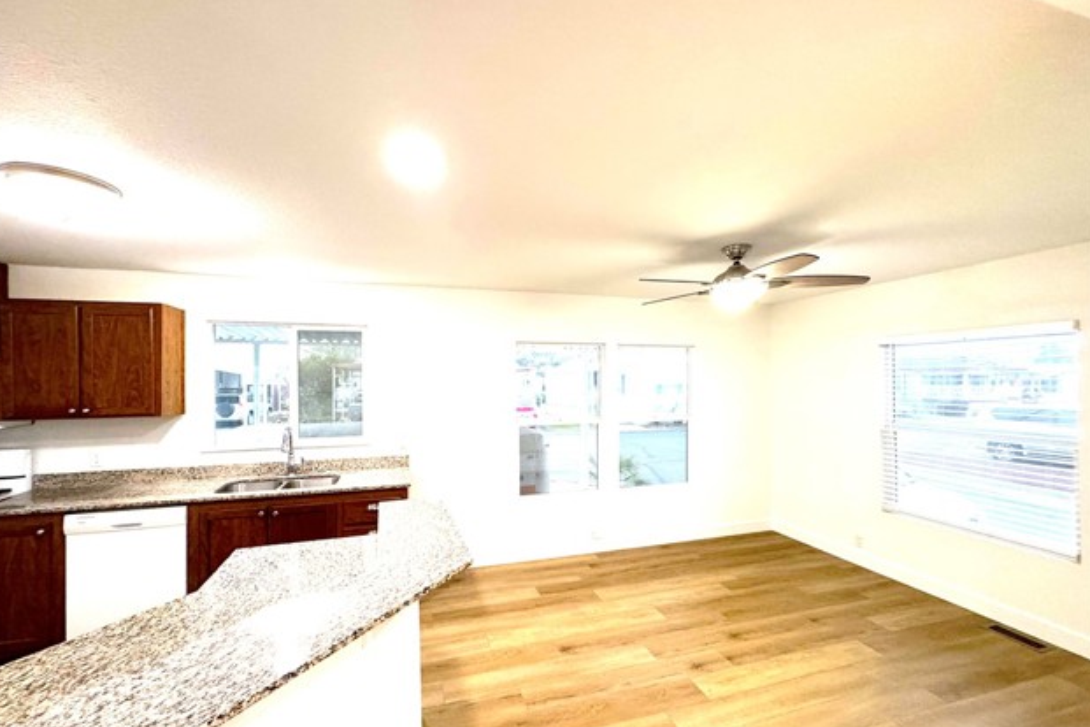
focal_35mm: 15
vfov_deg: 77.3
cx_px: 535
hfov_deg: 100.4
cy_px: 379
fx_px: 454
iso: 250
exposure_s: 1/120
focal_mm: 2.22
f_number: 2.2
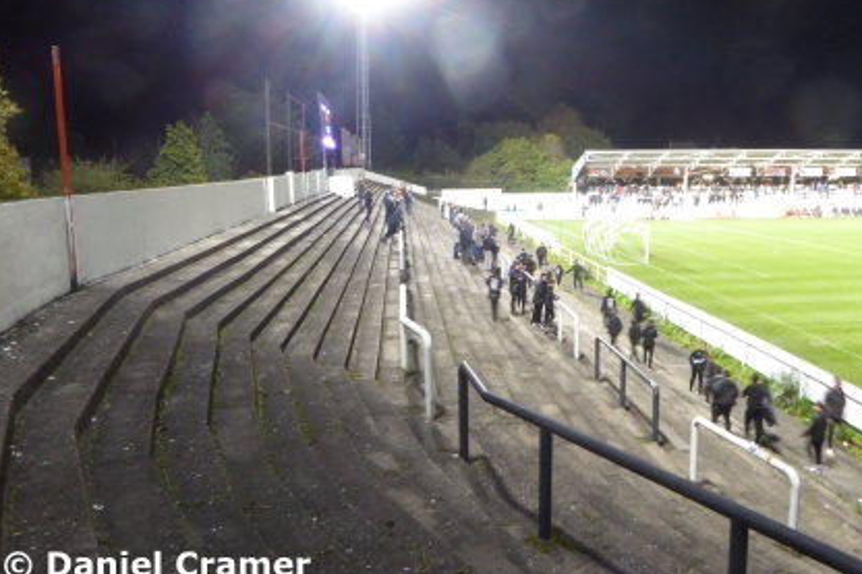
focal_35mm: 27
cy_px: 238
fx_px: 646
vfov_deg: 47.7
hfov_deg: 67.3
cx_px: 460
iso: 400
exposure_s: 1/6
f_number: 5
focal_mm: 4.3
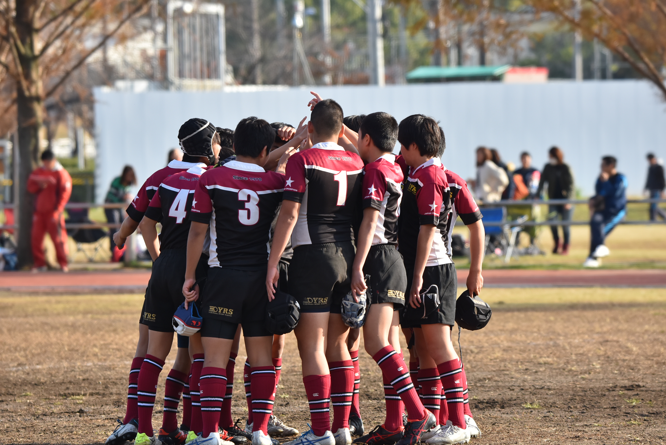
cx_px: 333
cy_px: 222
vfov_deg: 3.4
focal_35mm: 405
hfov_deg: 5.1
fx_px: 7498
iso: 360
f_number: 6
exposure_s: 1/640
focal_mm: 270
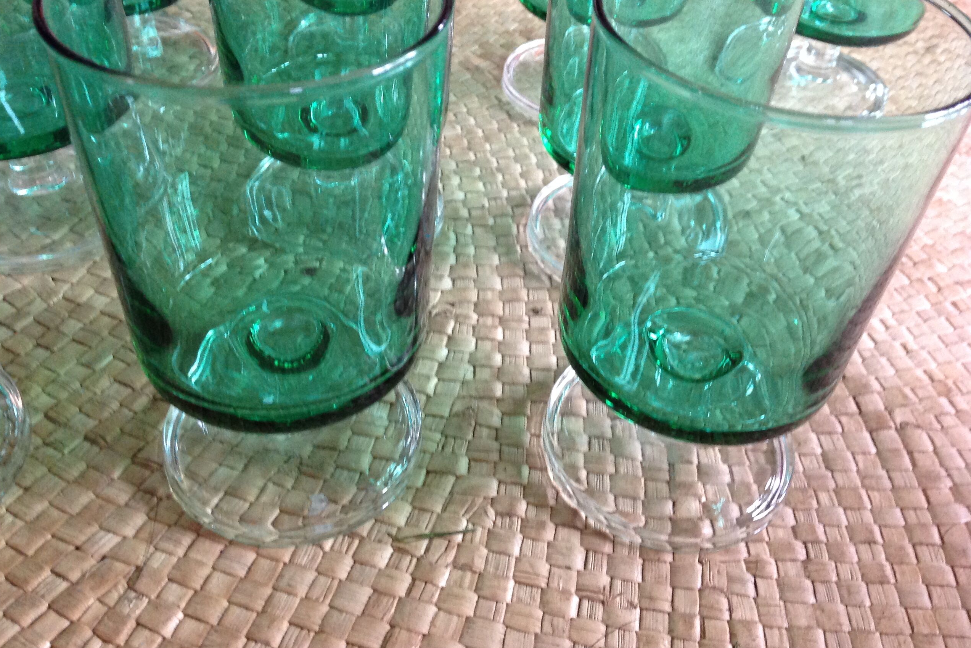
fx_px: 998
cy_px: 290
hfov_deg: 51.9
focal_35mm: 37
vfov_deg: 35.9
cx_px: 483
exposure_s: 1/15
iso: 250
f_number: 2.4
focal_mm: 4.28
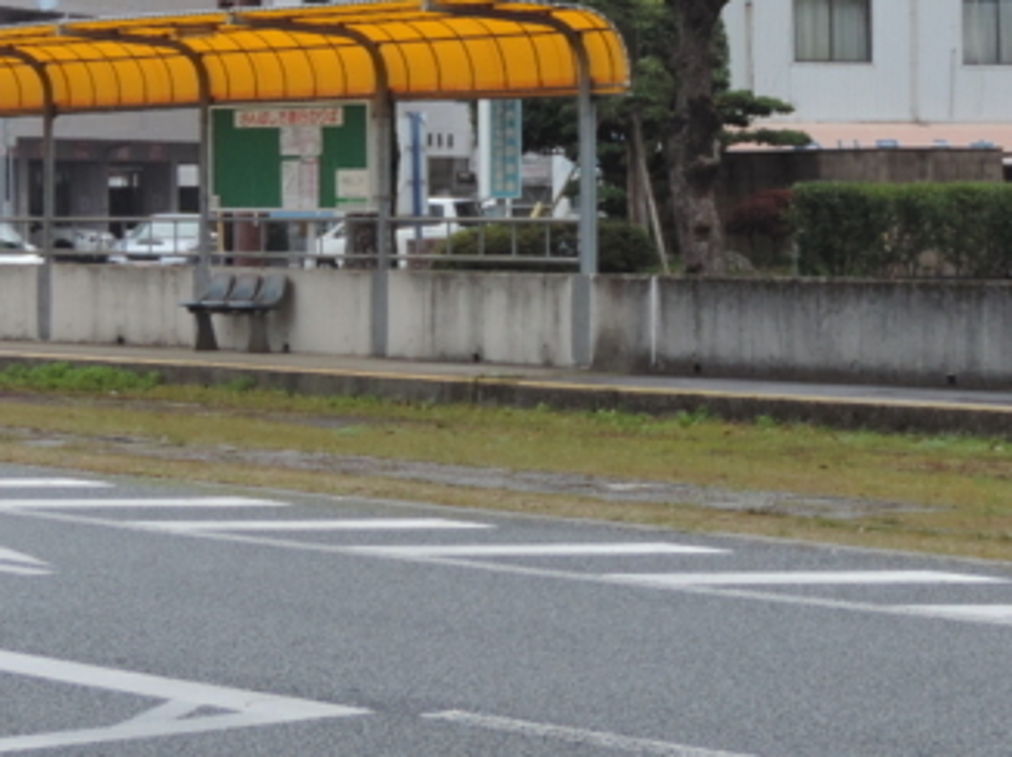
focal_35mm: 172
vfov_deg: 8.6
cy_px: 0
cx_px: 540
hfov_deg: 11.5
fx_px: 5025
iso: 80
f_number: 3.9
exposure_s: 1/80
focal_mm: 12.4
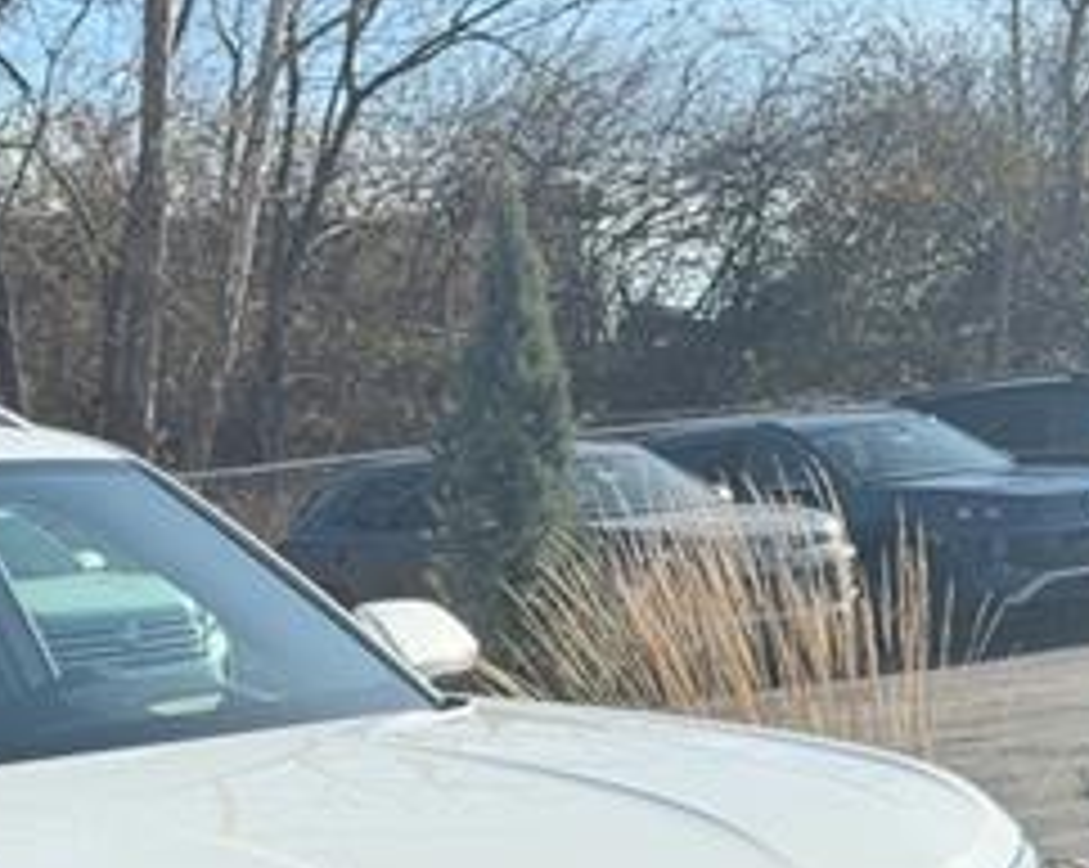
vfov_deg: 12.1
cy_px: 1066
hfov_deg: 15.1
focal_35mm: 124
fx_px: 3992
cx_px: -144
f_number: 1.78
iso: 64
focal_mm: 6.76
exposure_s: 1/2865
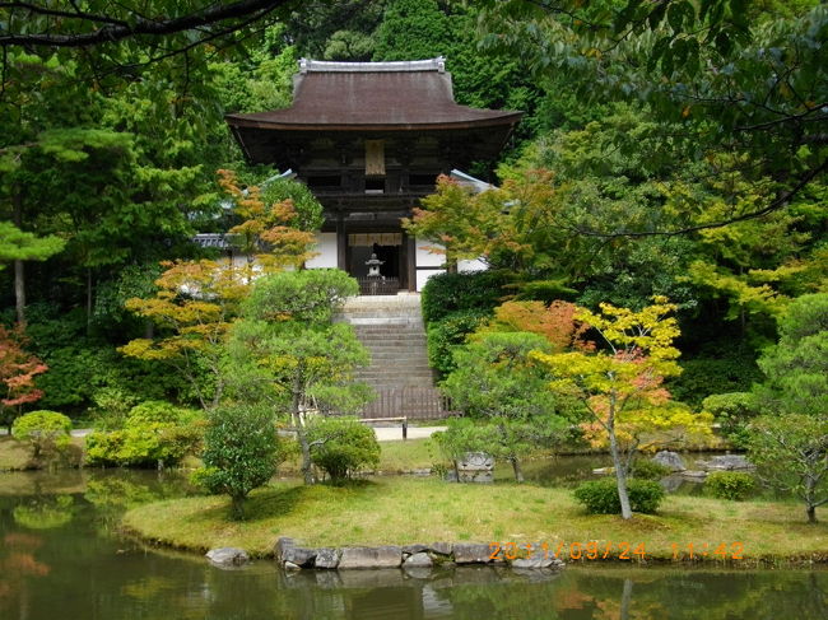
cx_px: 414
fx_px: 1172
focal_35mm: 49
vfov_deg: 29.7
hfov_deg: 38.9
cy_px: 310
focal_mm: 8.8
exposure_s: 1/320
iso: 100
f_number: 3.6
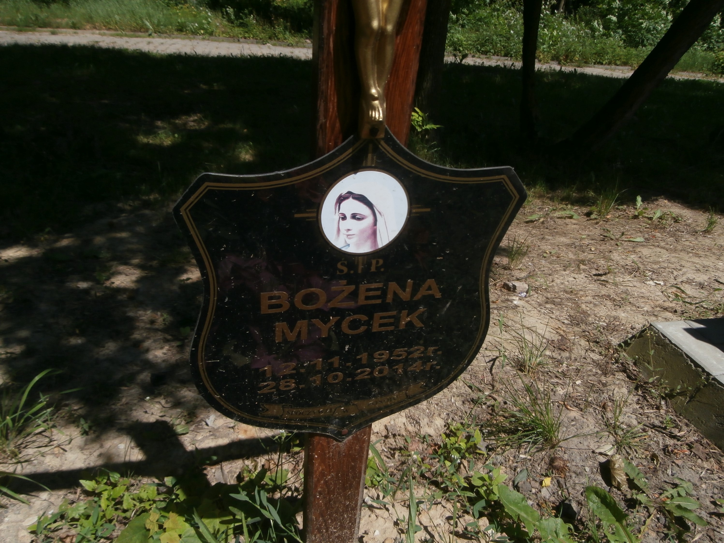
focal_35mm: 24
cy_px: 272
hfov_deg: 71.6
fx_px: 502
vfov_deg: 56.8
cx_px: 362
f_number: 3
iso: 100
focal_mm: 4.2
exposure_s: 1/2000
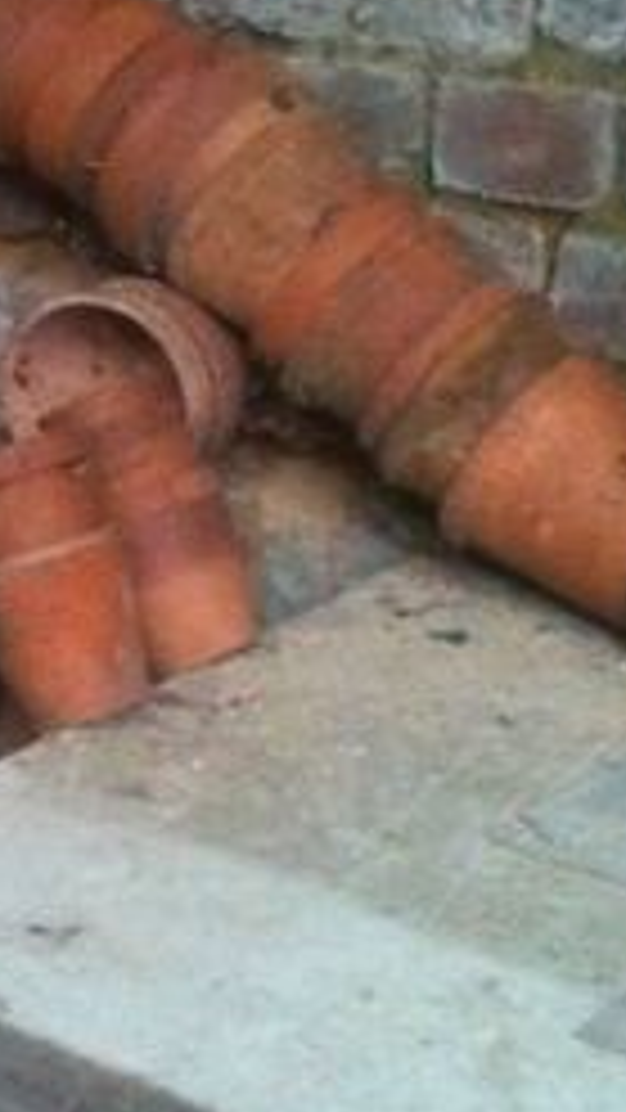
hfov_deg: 16.1
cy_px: 522
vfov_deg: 28.6
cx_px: 50
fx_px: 2183
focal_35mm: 74
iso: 800
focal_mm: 3.85
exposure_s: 1/10
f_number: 2.8
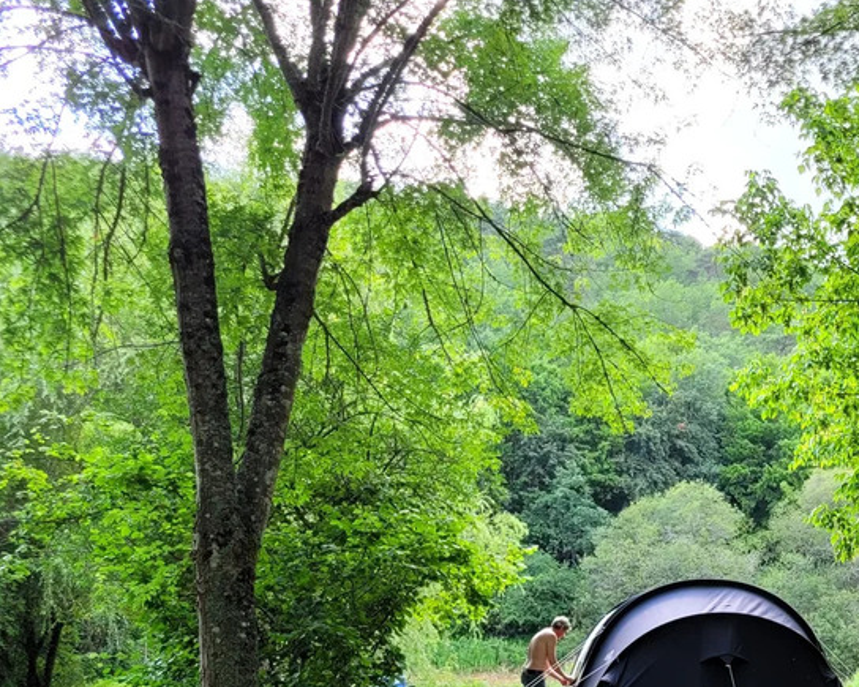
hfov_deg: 30.4
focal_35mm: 56
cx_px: 922
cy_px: 649
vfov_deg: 26.0
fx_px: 1423
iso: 40
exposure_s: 1/146
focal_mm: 5.4
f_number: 1.8
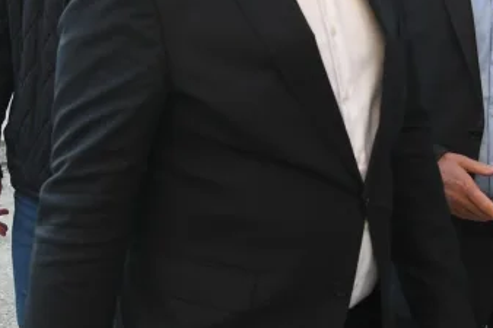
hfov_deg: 24.8
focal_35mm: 81
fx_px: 1109
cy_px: -5
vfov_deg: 16.5
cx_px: 369
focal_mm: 24
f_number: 4
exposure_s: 1/640
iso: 640
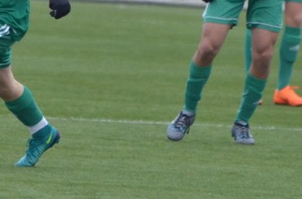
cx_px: 20
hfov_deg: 1.7
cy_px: 44
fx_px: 10208
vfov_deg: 1.1
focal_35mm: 1220
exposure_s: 1/2000
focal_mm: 250
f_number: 5.6
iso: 1250
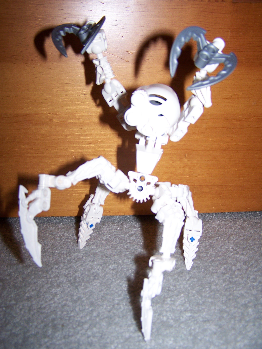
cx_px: 131
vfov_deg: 48.9
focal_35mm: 38
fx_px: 383
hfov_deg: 37.8
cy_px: 174
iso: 80
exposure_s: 1/60
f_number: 2.8
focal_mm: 6.3
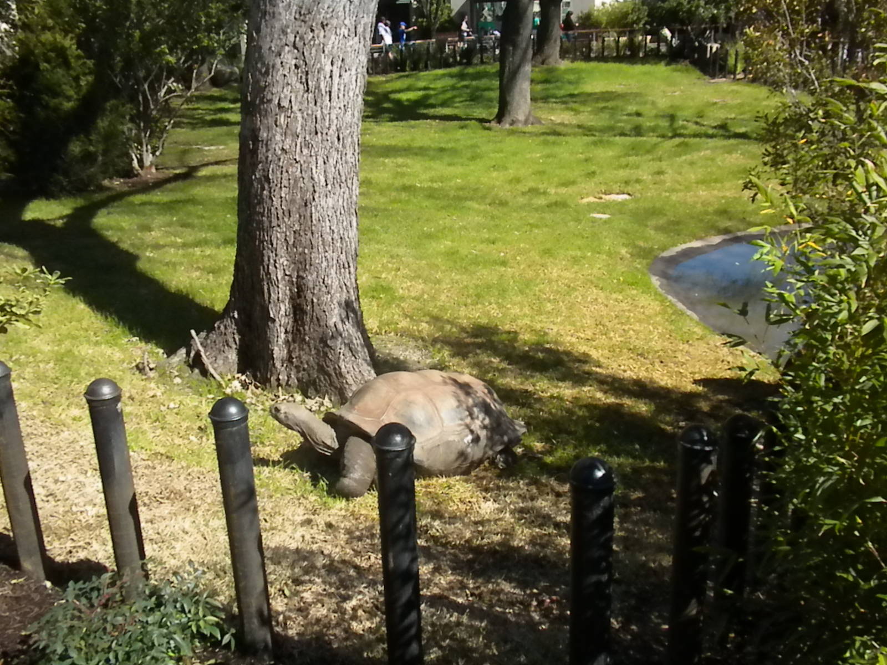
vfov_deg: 38.7
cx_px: 444
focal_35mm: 37
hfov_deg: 50.1
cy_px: 332
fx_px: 948
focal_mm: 6.6
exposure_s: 1/420
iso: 640
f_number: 10
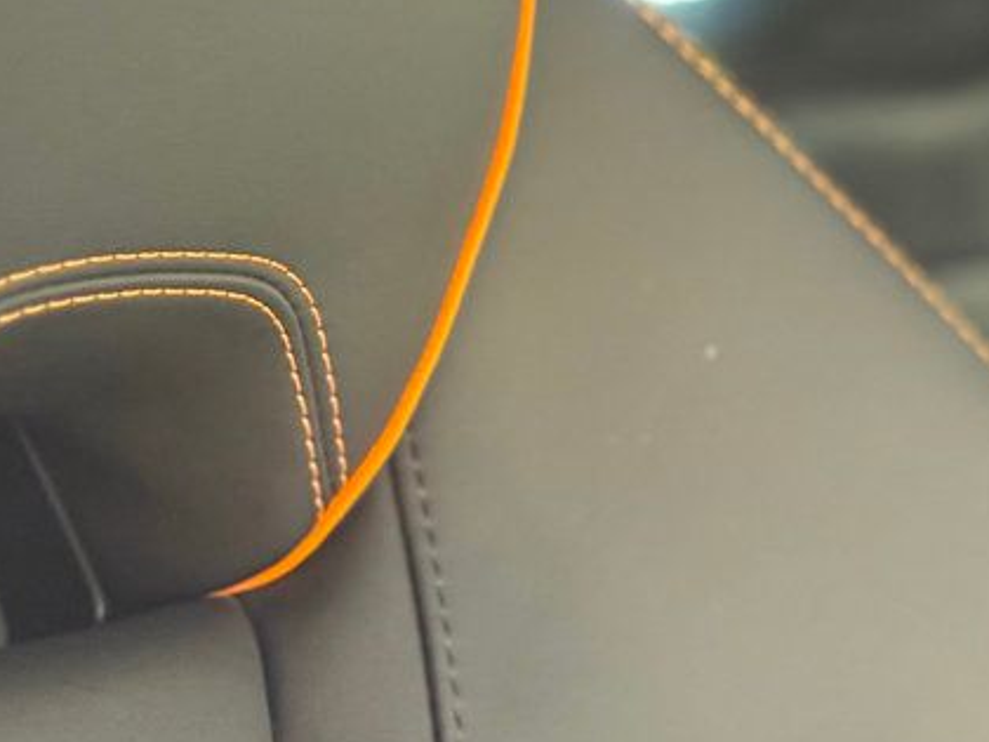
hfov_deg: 16.7
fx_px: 3343
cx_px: 742
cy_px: 52
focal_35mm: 117
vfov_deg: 12.5
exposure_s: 1/30
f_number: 1.78
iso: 500
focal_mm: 6.76
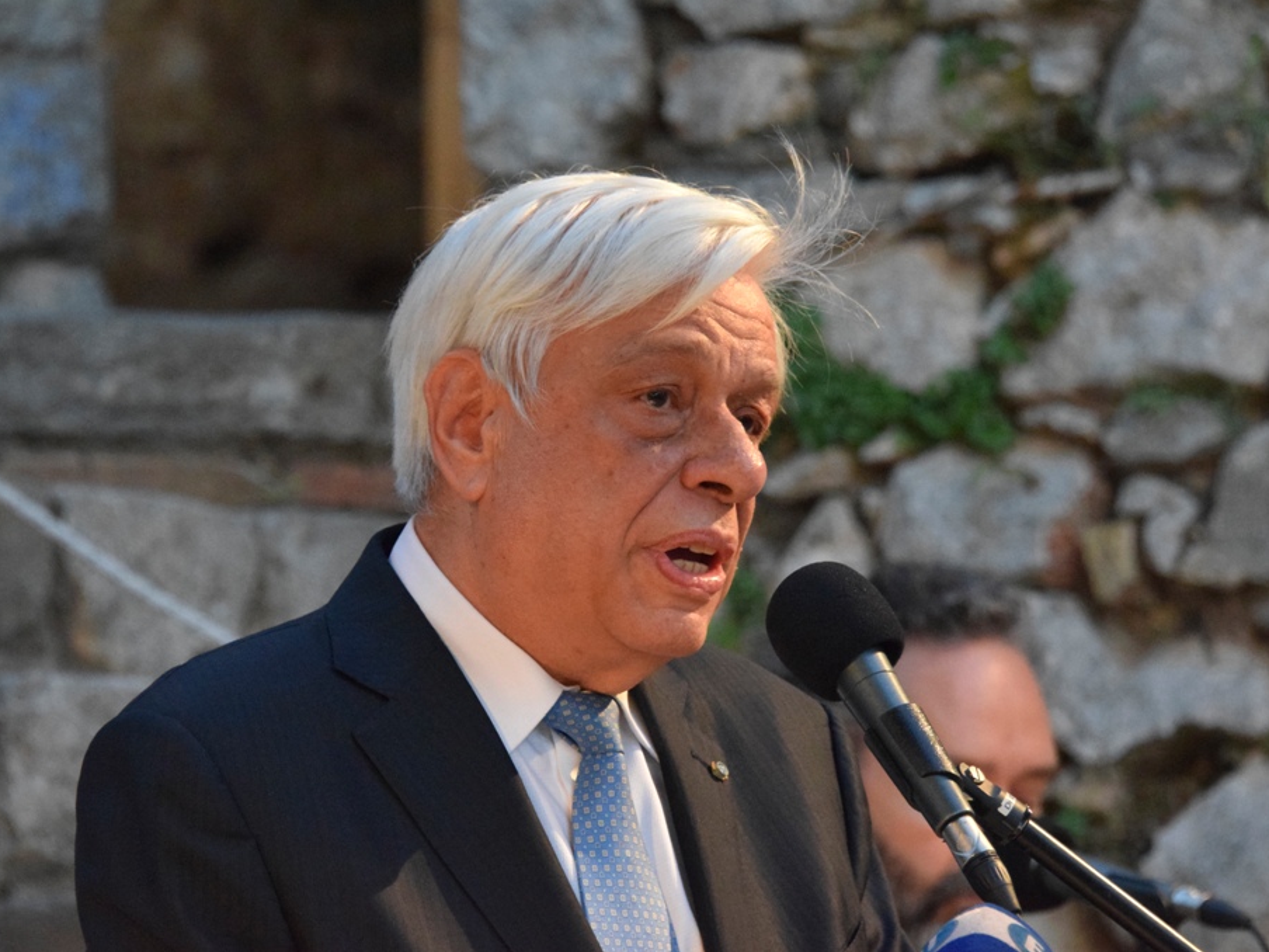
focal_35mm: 245
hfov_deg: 8.1
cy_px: 477
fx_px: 8982
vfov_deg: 6.1
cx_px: 613
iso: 6400
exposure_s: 1/400
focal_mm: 150
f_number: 5.6
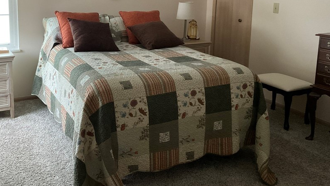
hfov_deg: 48.8
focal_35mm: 41
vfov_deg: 28.4
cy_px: 37
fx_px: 359
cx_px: 118
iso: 125
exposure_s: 1/60
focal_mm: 3
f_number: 1.8
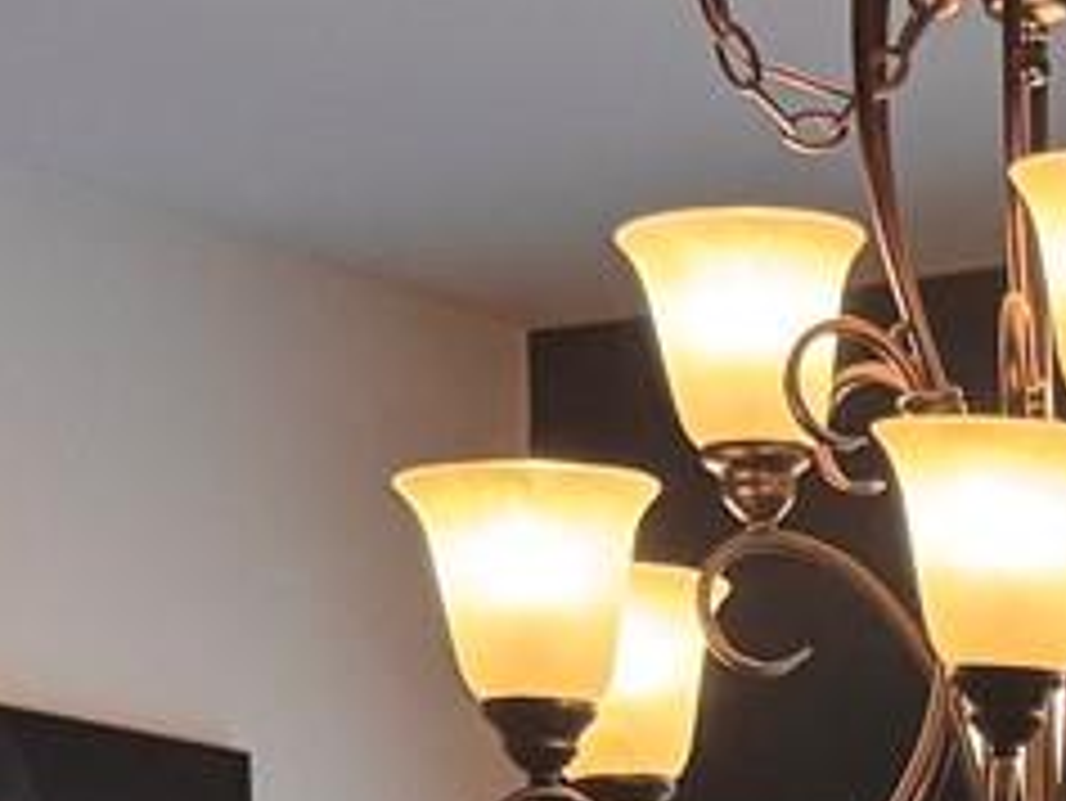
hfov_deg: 11.7
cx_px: 1570
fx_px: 4991
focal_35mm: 162
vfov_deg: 8.4
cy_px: 1971
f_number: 1.78
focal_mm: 6.76
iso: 125
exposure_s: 1/60
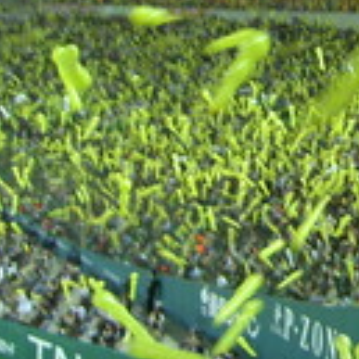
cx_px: 573
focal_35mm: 105
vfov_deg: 16.5
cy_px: 117
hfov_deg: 15.1
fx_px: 1232
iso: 50
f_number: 2.8
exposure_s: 1/15
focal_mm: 5.6
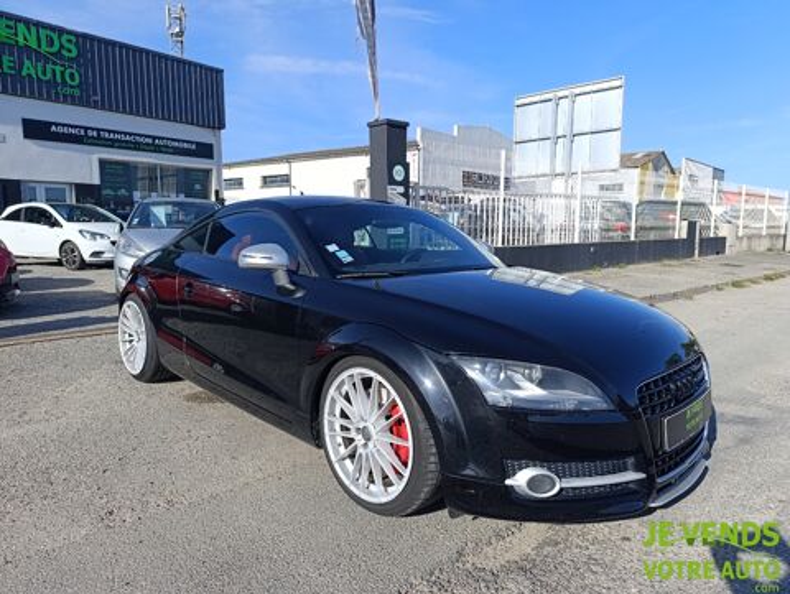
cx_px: 395
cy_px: 297
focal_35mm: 23
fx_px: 525
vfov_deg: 59.0
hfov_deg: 73.9
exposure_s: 1/585
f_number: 1.6
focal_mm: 6.14
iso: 50
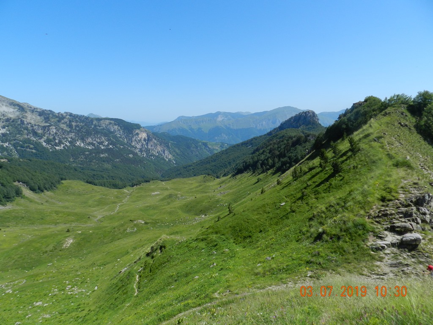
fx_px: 288
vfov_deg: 58.9
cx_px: 216
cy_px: 162
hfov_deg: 73.9
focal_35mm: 23
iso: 160
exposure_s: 1/1000
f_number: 4
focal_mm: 4
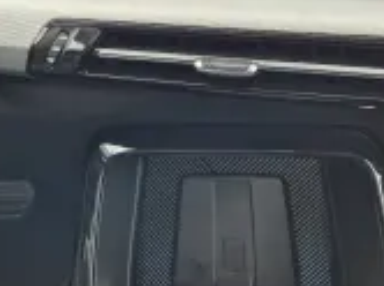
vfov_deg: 27.9
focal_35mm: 50
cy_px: 25
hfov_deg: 38.0
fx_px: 554
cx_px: 146
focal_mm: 5.4
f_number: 1.8
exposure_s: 1/180
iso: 200
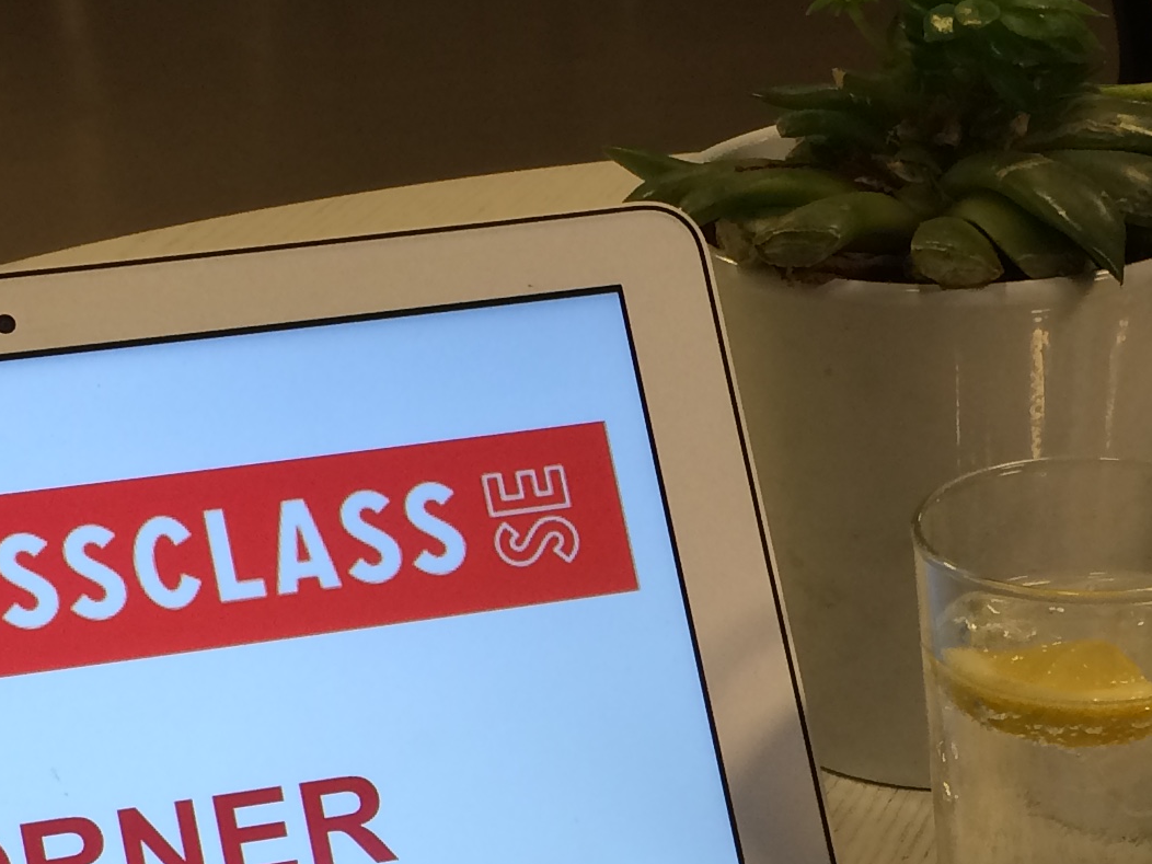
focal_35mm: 90
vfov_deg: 15.6
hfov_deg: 21.6
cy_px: 1134
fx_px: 2995
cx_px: 830
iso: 40
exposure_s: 1/40
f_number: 2.2
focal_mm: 4.15
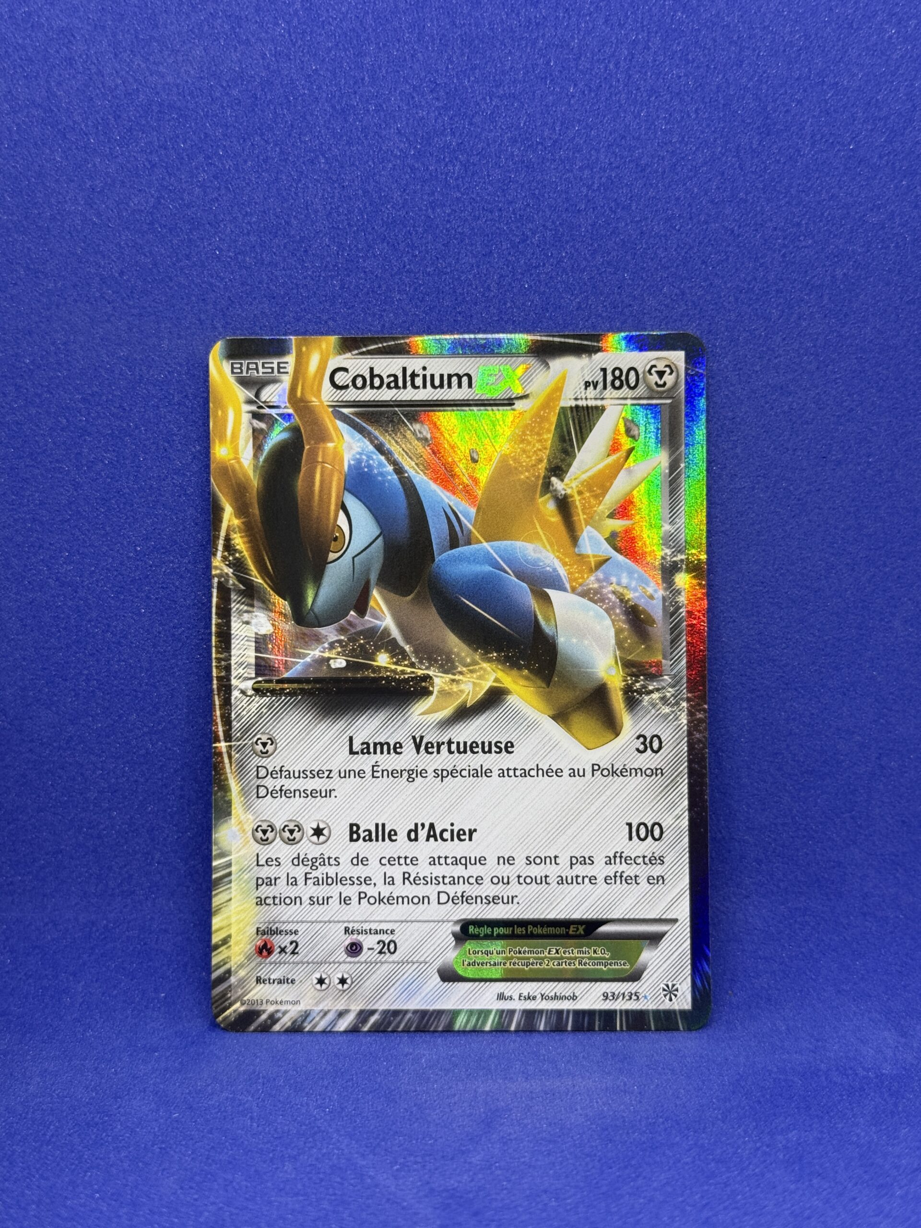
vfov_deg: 39.7
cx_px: 460
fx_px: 1703
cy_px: 614
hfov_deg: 30.3
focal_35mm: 48
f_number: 1.78
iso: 100
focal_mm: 6.76
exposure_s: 1/120
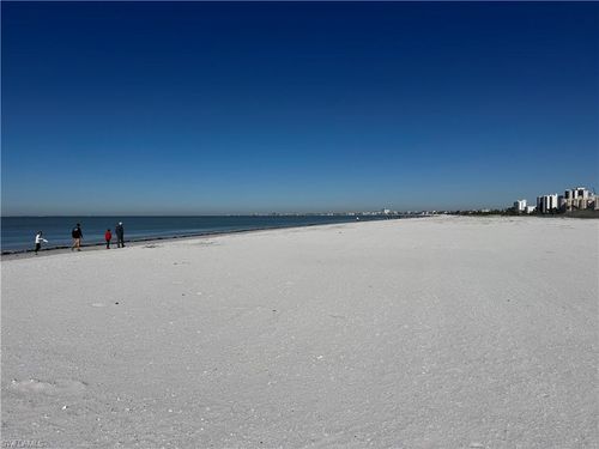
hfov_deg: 71.6
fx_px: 415
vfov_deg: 56.8
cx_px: 300
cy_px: 224
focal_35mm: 24
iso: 64
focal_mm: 6.76
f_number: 1.78
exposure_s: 1/20000
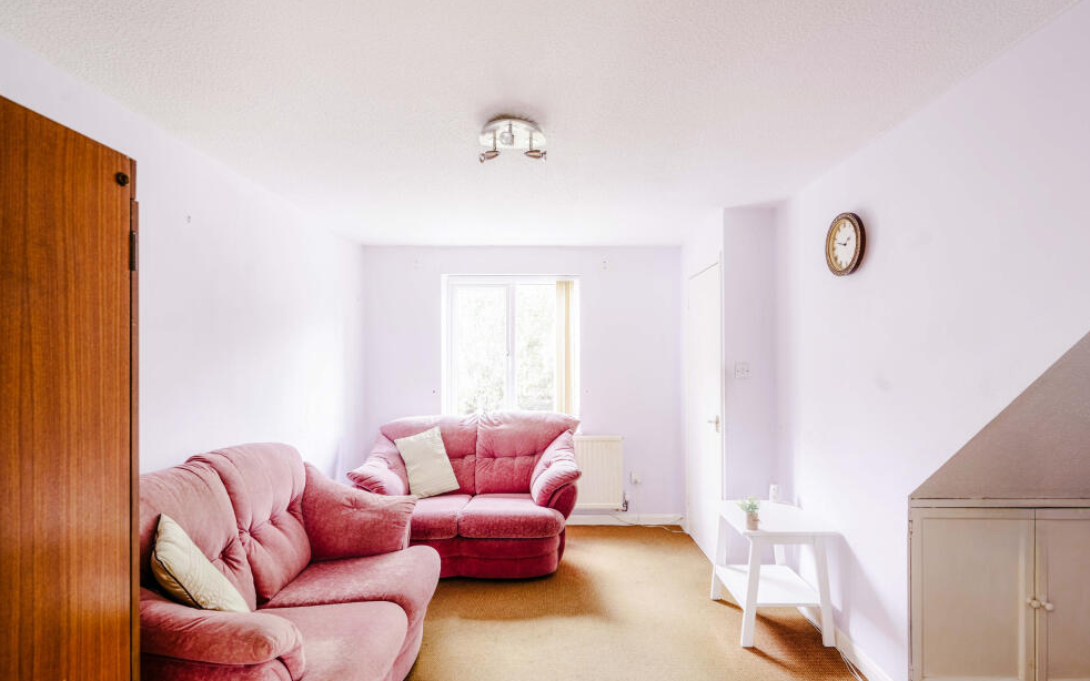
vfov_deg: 67.9
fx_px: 505
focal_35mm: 17
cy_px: 367
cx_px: 565
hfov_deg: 94.3
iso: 400
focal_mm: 16
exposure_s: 1/100
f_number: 8
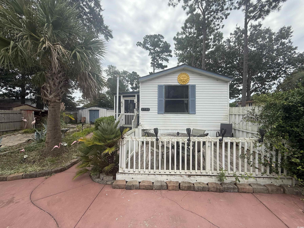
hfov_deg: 102.1
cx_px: 152
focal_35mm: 14
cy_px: 114
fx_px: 123
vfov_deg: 85.7
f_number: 2.2
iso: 50
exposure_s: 1/1656
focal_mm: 2.22
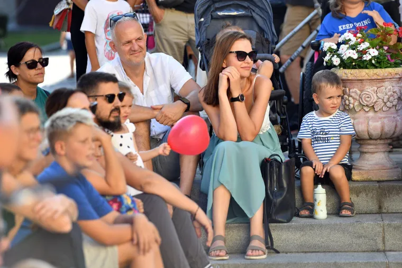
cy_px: 134
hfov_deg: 10.3
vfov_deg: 6.9
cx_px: 201
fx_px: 2234
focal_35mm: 200
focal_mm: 200
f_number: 5
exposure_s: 1/400
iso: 125
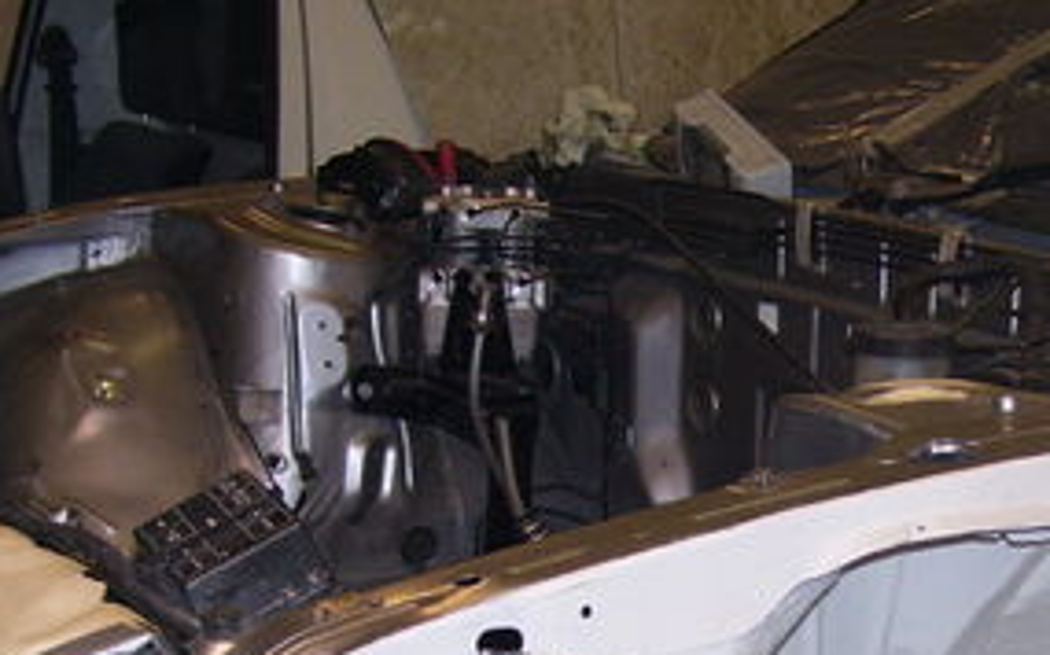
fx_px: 2518
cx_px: 755
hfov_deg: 23.4
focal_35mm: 88
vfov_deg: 14.5
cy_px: 703
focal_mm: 6
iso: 125
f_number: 2.7
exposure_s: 1/60
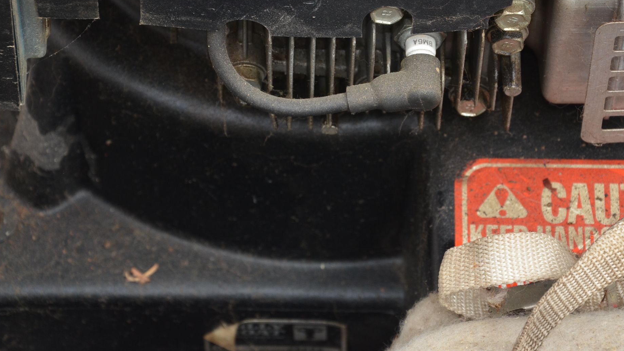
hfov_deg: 9.8
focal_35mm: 220
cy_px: 93
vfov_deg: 5.5
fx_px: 3635
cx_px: 342
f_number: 5.6
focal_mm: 105
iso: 400
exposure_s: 1/100
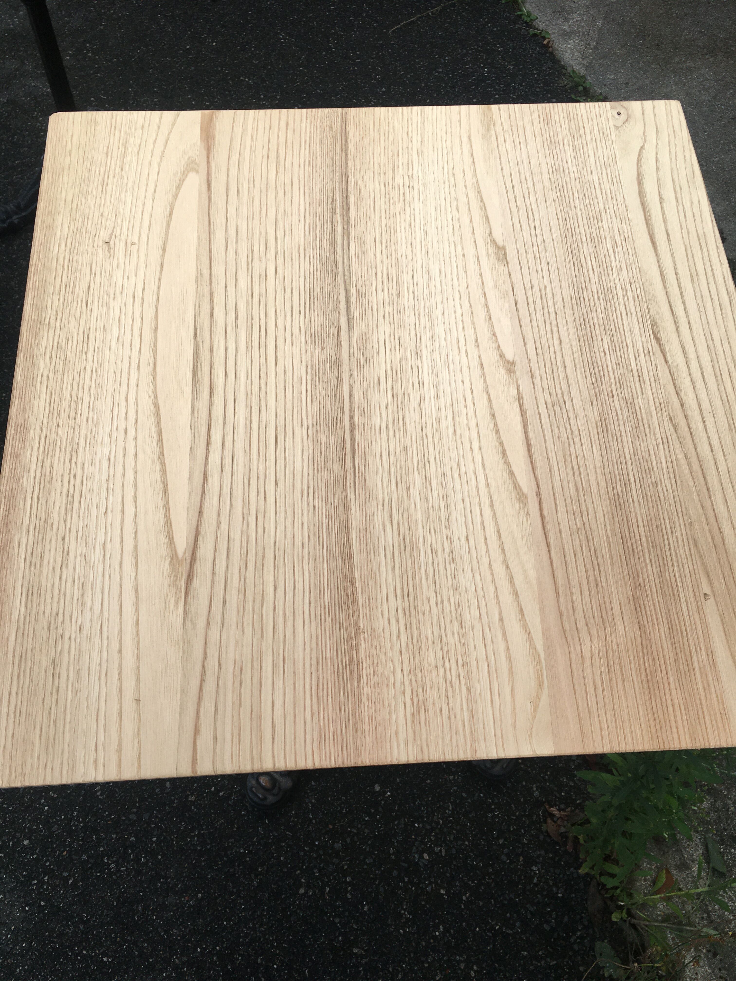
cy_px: 490
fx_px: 822
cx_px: 368
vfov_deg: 61.7
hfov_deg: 48.2
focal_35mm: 29
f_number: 2.2
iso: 25
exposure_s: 1/460
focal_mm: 4.15
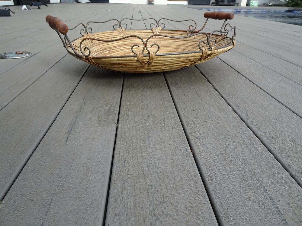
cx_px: 151
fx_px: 209
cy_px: 113
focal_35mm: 24
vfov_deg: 56.8
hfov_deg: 71.6
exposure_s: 1/160
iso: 80
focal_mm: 4.1
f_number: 3.5
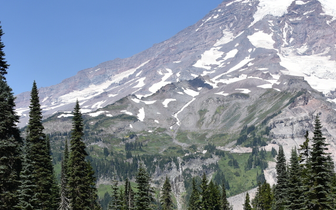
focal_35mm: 64
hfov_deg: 31.9
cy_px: 198
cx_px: 201
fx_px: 586
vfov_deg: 19.8
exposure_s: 1/250
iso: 100
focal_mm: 28
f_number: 8
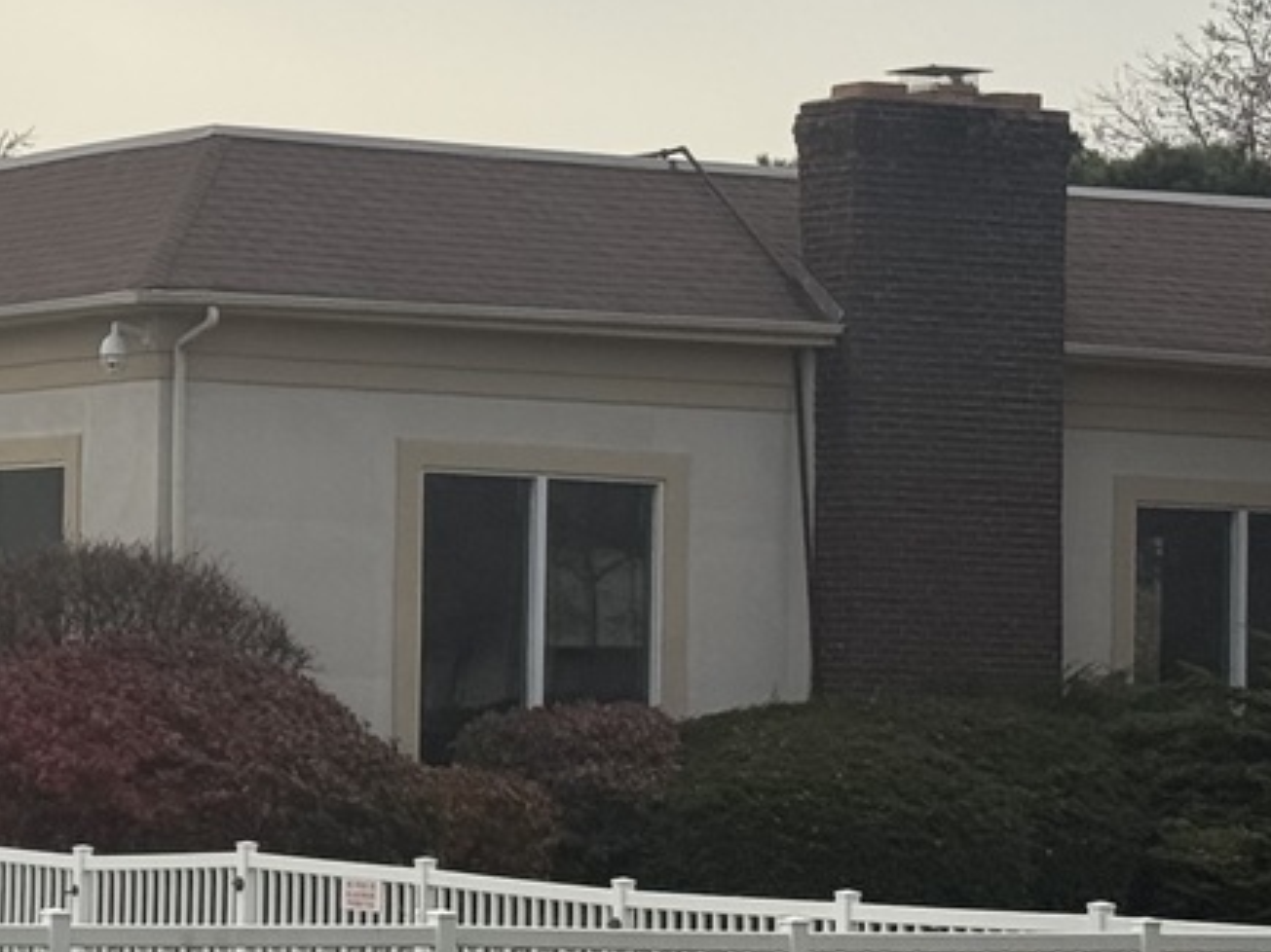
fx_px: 5836
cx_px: -573
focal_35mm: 159
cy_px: 488
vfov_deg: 9.3
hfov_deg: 11.9
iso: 64
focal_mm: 6.76
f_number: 1.78
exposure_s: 1/733
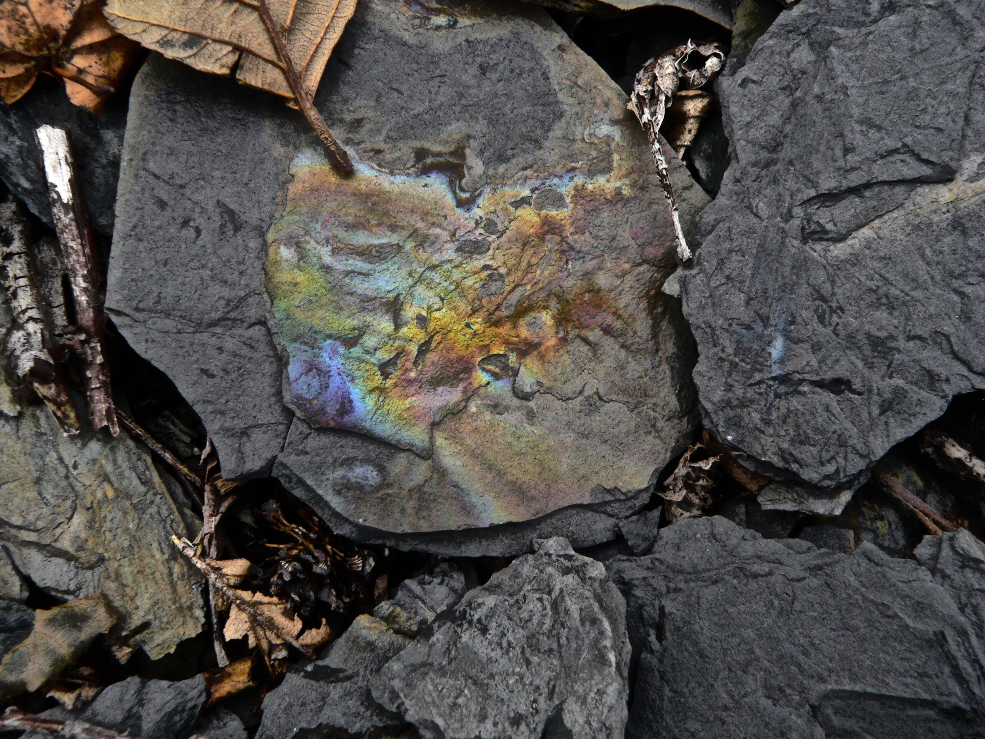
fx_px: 1024
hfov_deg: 51.4
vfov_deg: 39.7
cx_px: 492
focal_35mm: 36
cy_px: 370
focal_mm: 6
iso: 200
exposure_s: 1/1000
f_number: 4
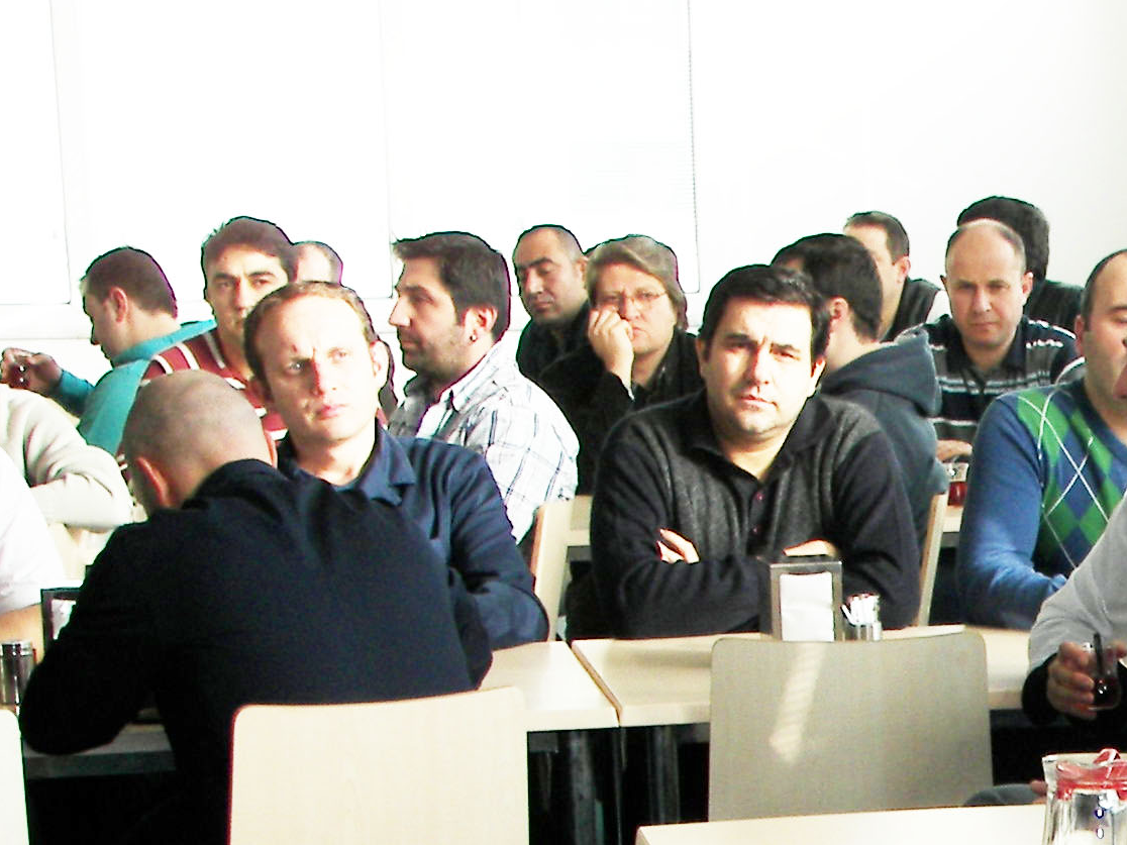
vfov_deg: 10.7
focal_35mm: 137
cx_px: 1291
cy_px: 835
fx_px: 4460
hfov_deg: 14.0
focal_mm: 9.9
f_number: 2.8
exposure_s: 1/80
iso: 50
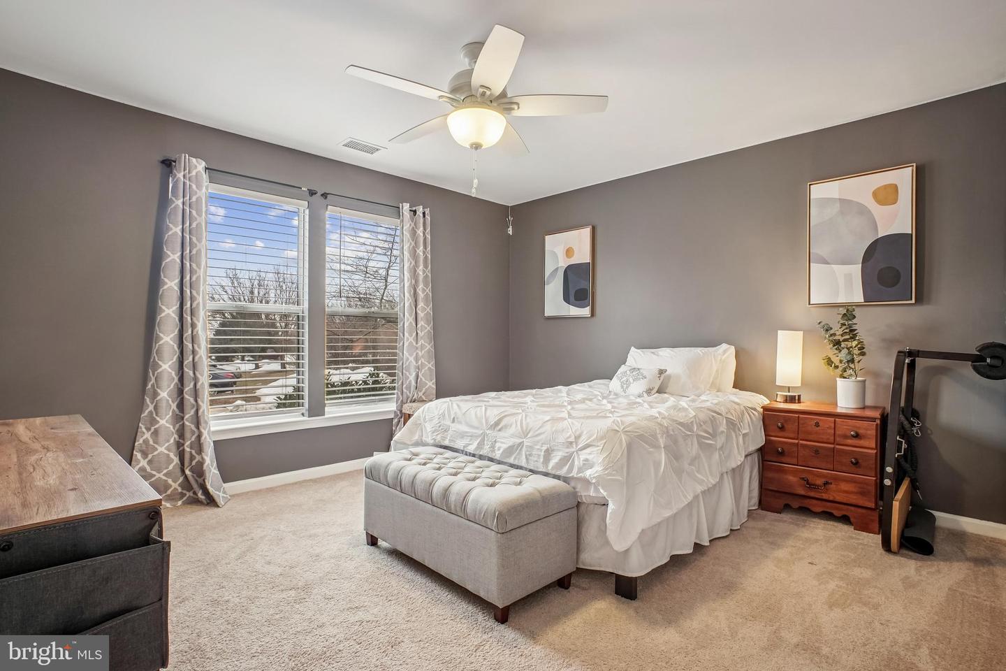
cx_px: 503
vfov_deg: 72.1
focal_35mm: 16
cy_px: 336
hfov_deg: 95.0
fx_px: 461
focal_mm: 11
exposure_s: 1/13
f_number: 8
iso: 500
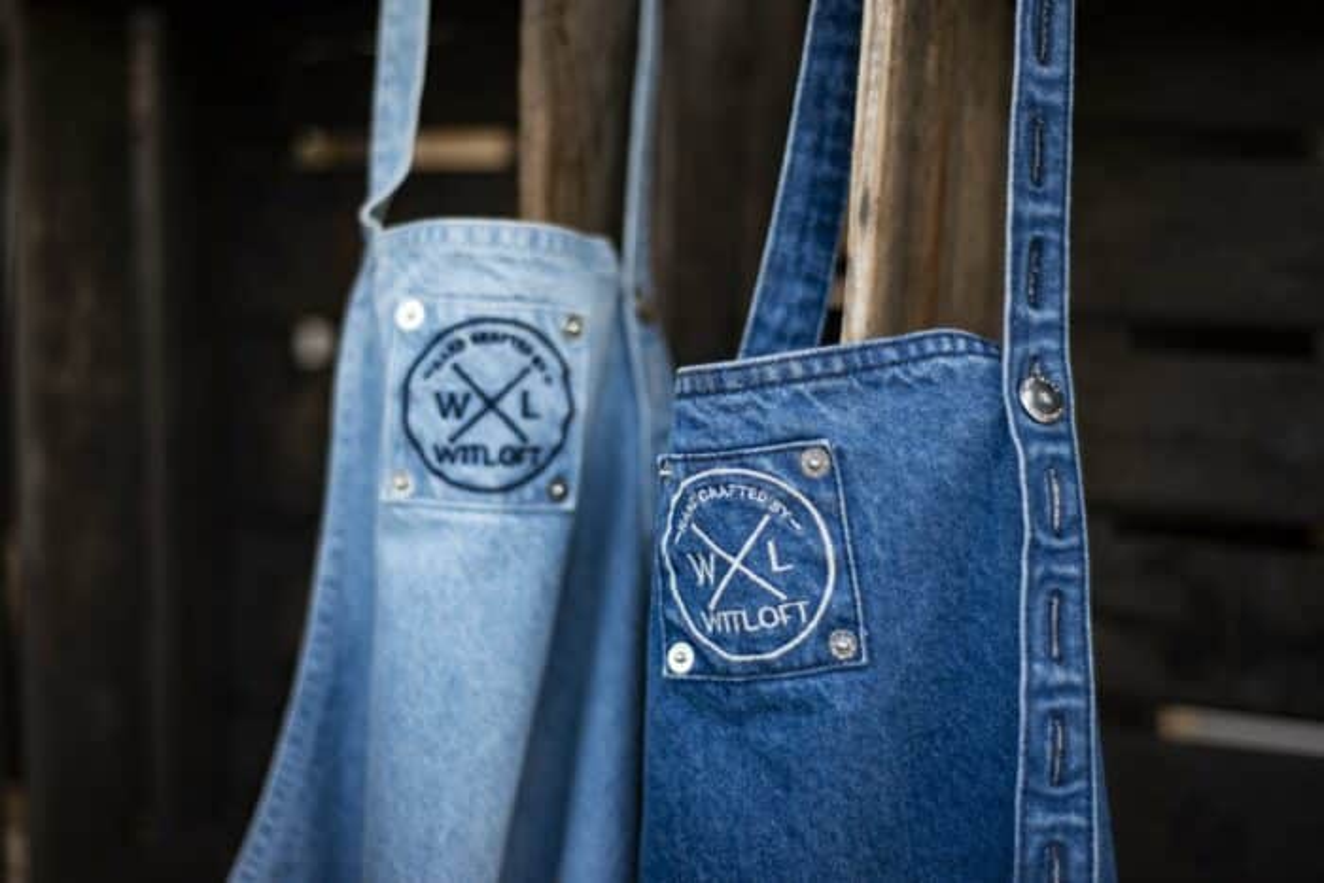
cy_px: 442
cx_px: 662
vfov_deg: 27.0
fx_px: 1839
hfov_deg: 39.6
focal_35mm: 50
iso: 200
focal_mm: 50
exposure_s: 1/320
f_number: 1.8
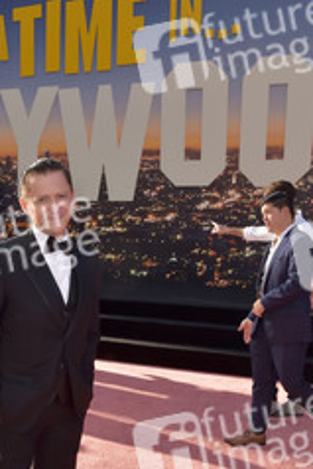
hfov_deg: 28.0
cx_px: 56
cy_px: 343
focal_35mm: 47
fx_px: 612
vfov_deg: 40.9
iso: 320
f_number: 7.1
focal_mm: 28
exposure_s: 1/250
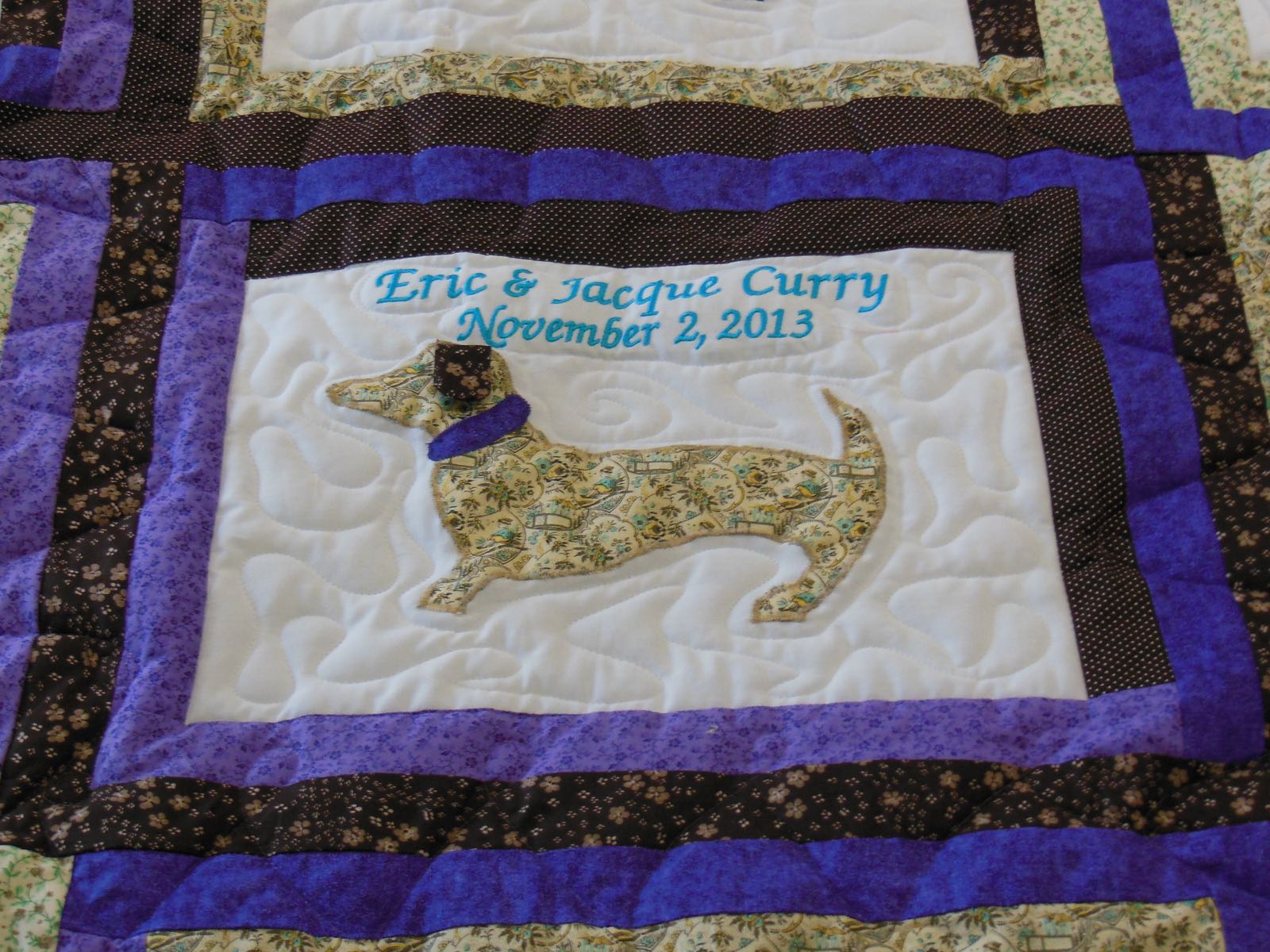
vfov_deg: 21.0
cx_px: 635
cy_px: 476
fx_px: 2568
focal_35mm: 70
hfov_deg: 27.8
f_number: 5.2
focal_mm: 12.4
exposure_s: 1/15
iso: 400
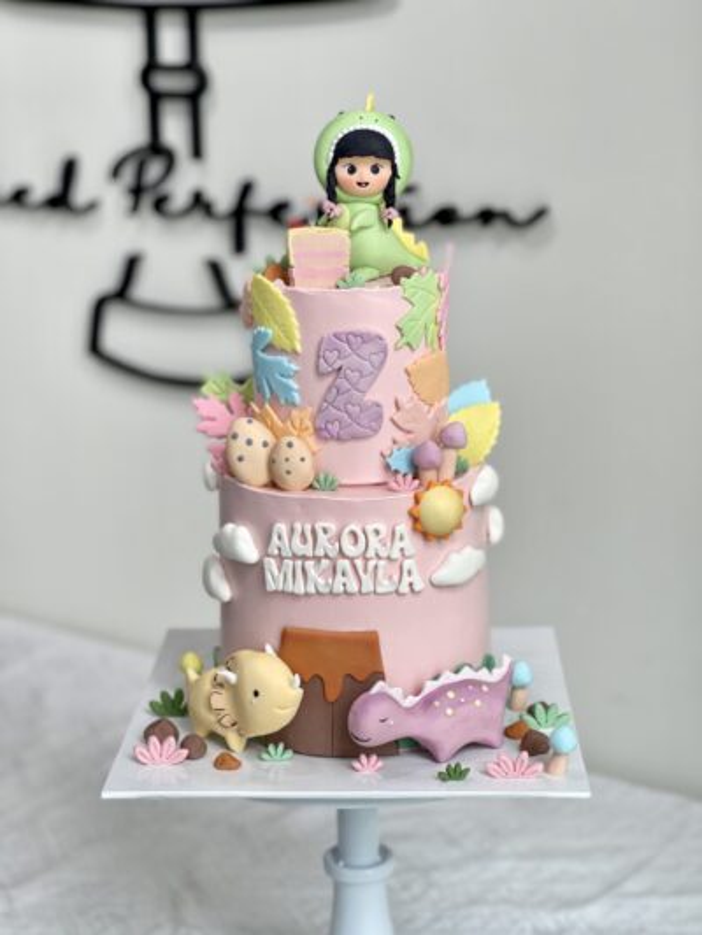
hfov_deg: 22.9
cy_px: 468
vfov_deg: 30.3
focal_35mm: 64
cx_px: 351
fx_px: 1730
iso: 64
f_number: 2.2
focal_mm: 7.5
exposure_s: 1/121
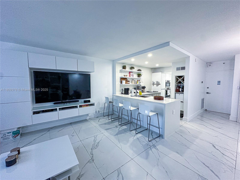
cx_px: 120
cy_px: 90
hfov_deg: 102.1
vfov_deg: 85.7
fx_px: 97
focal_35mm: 14
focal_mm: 2.22
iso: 250
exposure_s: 1/120
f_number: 2.2
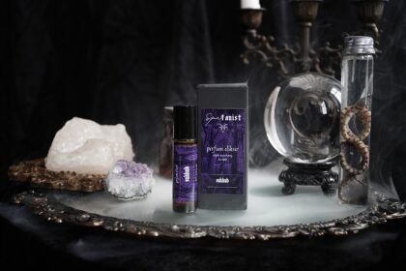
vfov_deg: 33.0
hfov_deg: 47.9
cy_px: 136
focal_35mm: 40
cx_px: 203
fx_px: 457
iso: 2000
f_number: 4
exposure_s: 1/60
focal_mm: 27
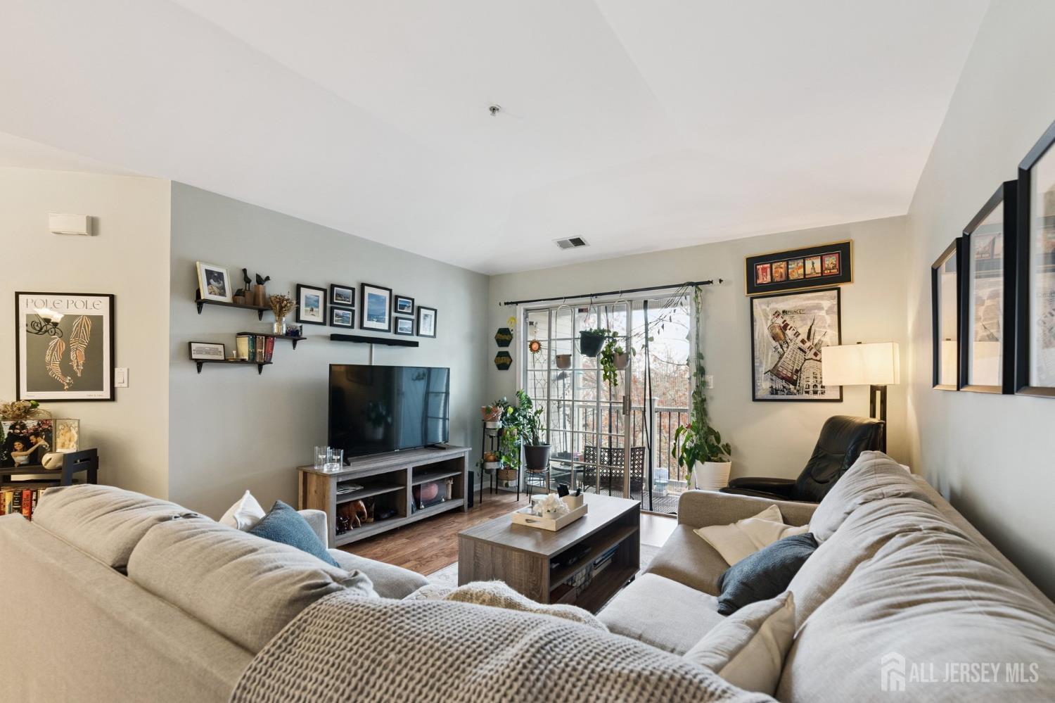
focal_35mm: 15
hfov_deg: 100.4
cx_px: 528
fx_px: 439
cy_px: 352
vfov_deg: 77.3
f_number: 7.1
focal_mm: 15
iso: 640
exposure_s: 1/30
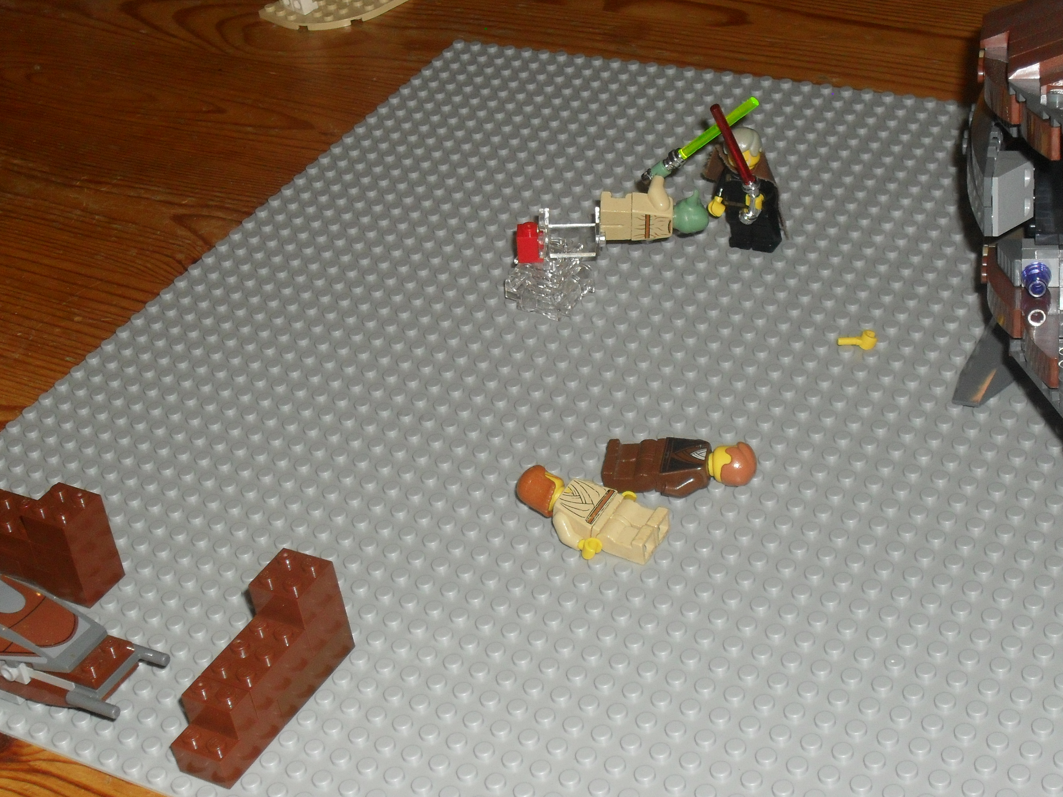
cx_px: 494
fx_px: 1996
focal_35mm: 65
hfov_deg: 29.8
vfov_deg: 22.6
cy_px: 415
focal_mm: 10.1
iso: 200
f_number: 4.3
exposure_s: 1/60
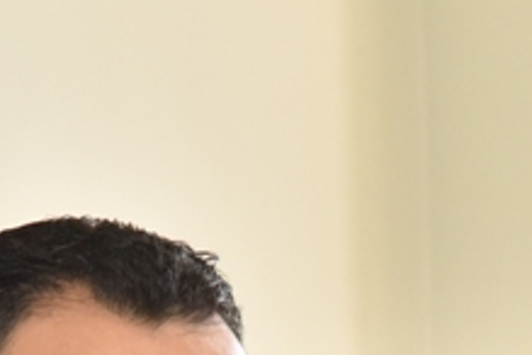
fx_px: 8275
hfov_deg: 3.7
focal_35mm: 560
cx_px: 248
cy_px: 813
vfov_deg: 2.4
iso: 3200
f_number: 8
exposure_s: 1/250
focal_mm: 120
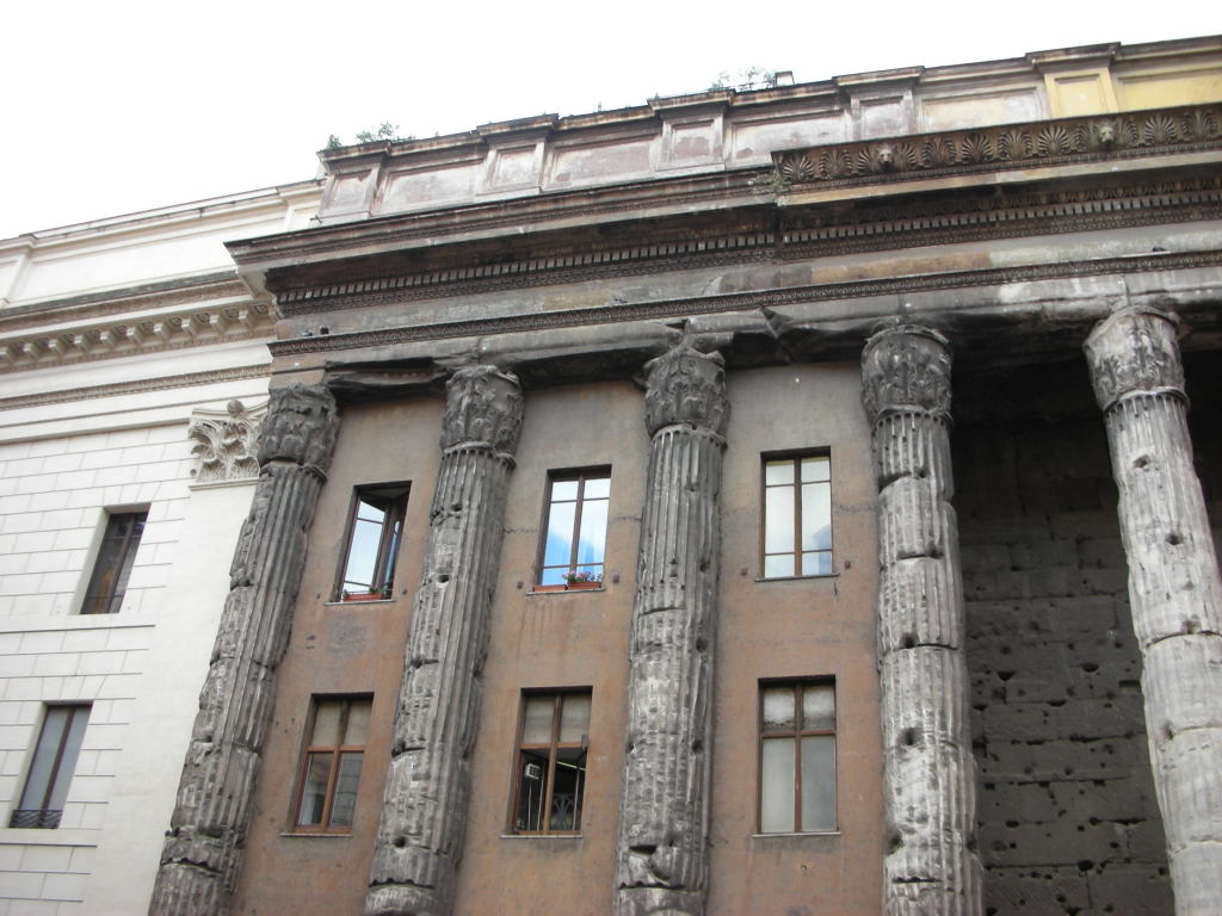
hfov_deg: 52.6
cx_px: 611
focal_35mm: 35
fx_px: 1236
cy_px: 458
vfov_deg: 40.7
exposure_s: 1/80.3
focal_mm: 5.8
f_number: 3
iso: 50
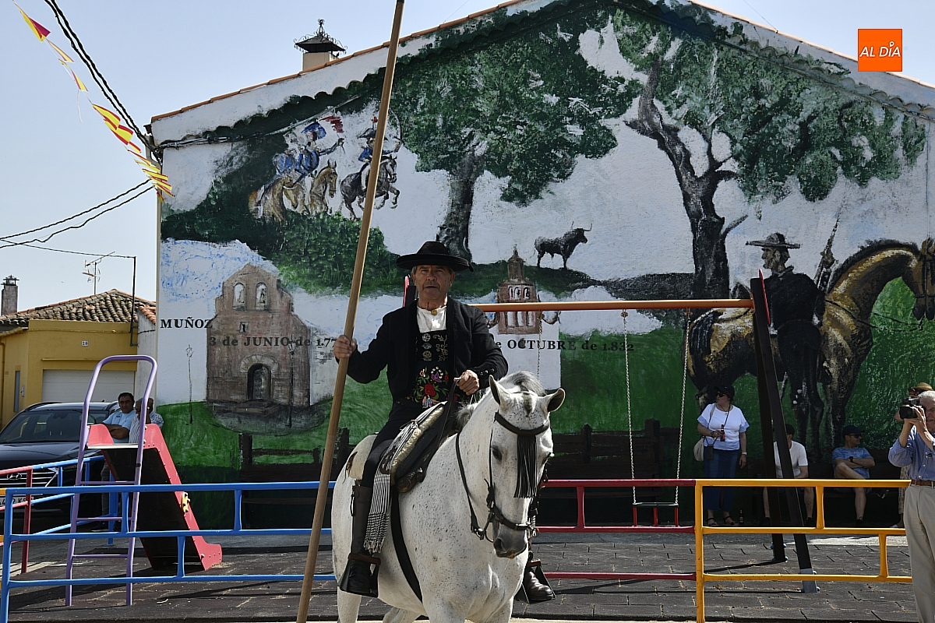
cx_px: 468
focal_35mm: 60
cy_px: 312
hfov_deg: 33.4
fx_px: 1558
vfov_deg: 22.6
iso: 160
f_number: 14
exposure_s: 1/160
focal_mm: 60
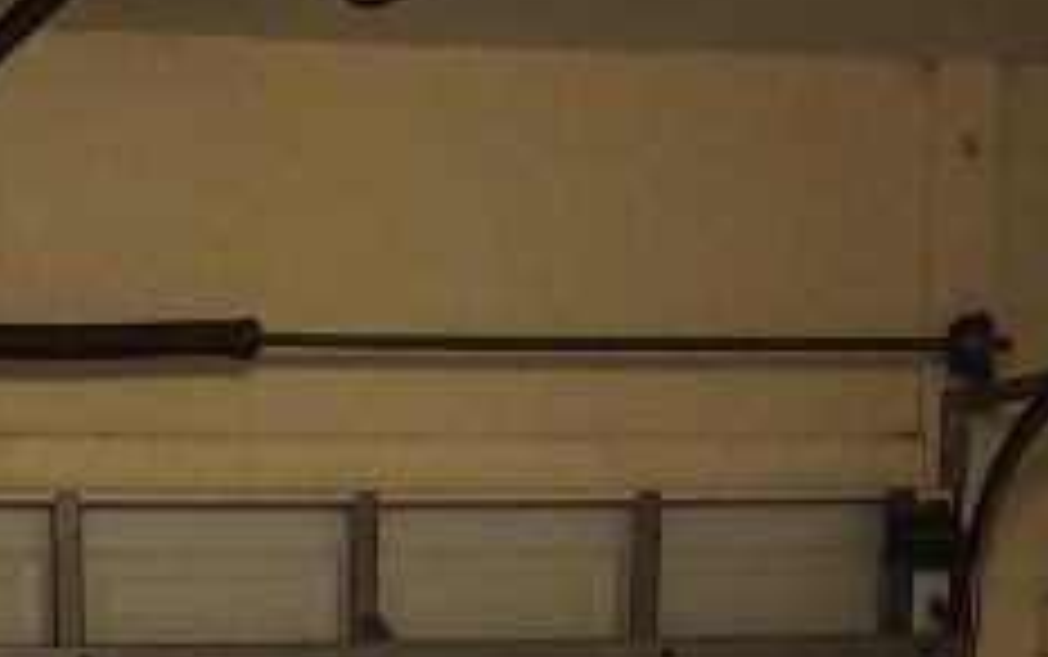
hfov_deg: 19.0
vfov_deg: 10.9
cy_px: 1404
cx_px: 49
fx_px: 3058
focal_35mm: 107
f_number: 1.8
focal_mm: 5.4
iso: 125
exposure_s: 1/15
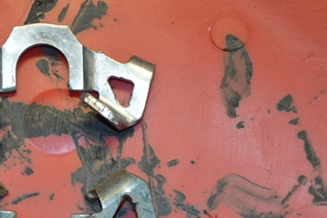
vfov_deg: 5.9
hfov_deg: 8.8
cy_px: 148
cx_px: 67
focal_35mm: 233
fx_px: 2115
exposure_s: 1/60
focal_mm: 92
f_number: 5.6
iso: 1000
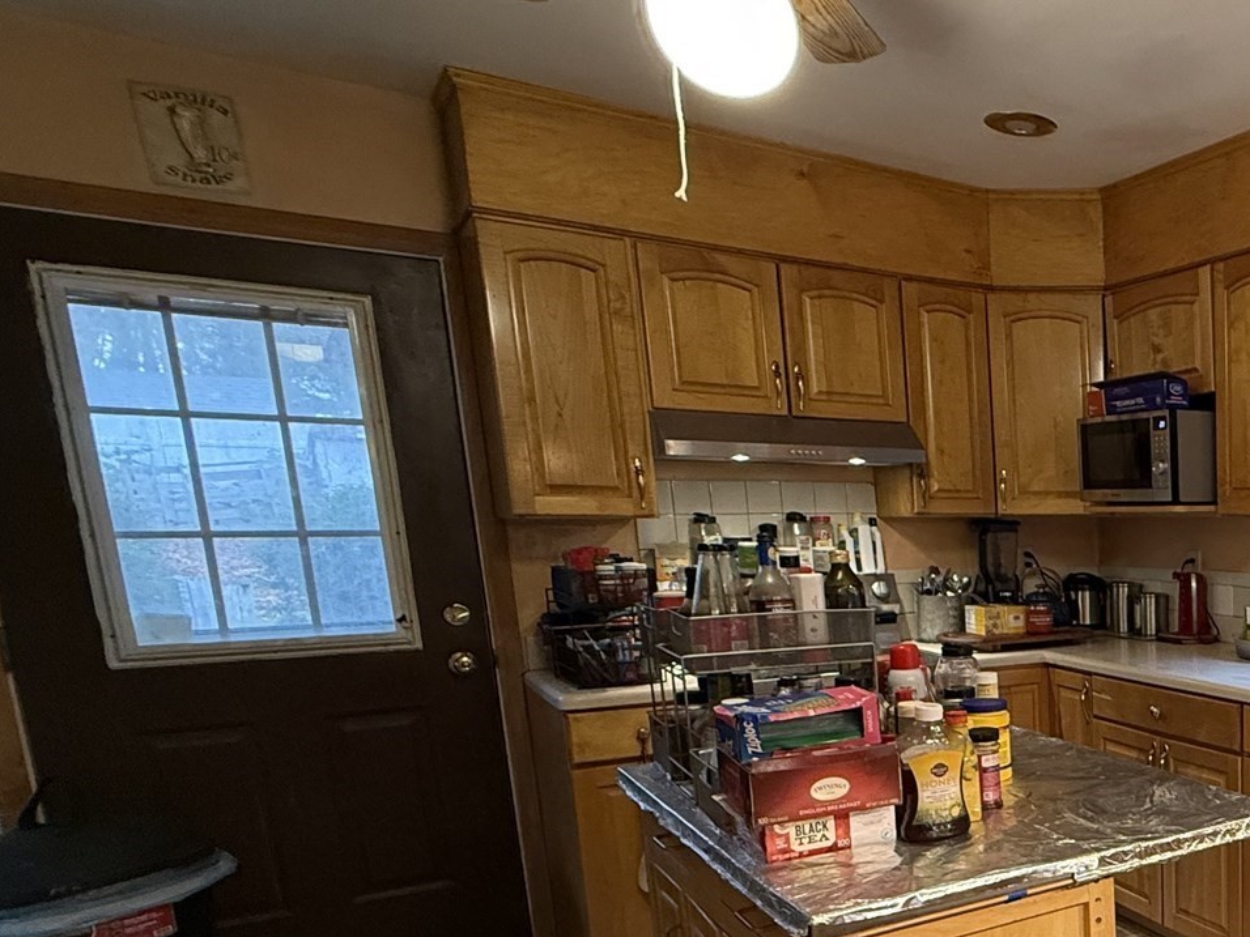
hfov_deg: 47.1
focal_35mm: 30
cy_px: 711
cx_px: 1315
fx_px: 1083
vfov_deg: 45.1
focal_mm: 2.22
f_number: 2.2
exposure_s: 1/60
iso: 400
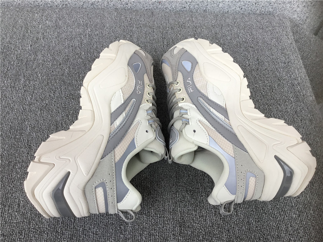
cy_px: 121
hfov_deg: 58.4
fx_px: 289
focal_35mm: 31
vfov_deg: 45.4
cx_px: 162
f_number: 2.4
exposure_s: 1/166
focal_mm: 3.3
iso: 25
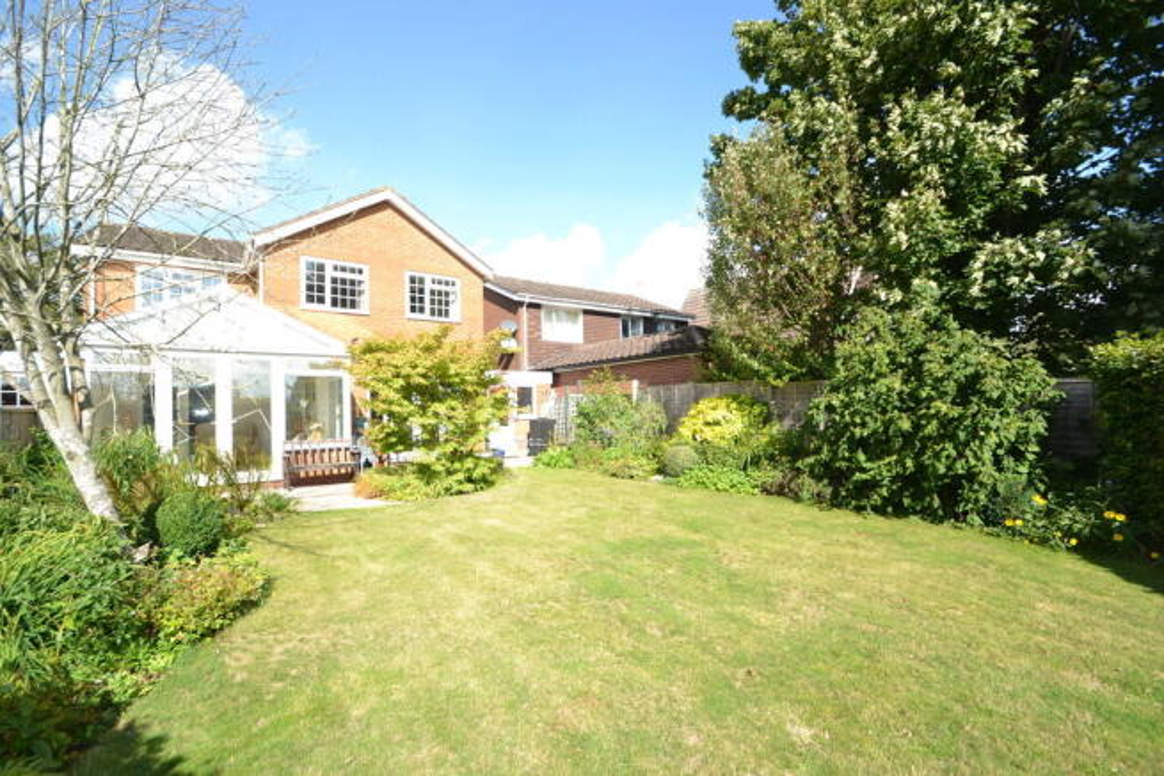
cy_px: 388
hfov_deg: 100.4
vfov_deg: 77.4
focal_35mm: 15
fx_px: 485
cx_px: 582
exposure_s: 1/200
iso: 100
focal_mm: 10
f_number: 7.1
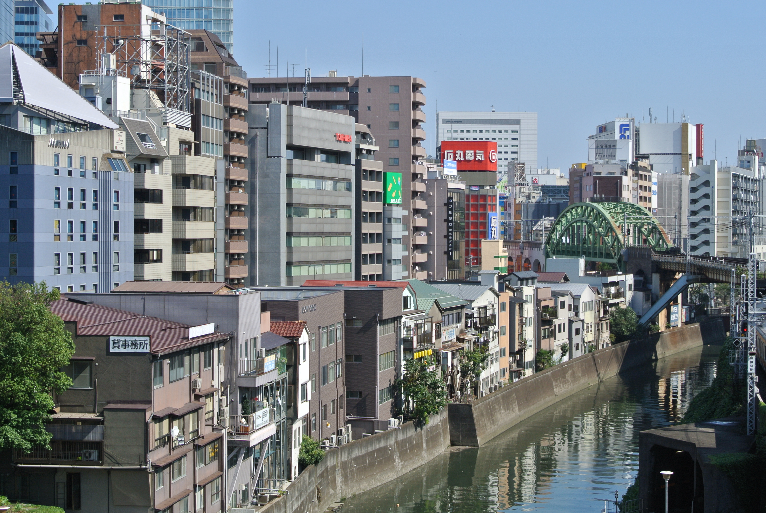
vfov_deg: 19.0
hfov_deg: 28.0
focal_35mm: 72
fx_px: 1534
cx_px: 383
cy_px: 256
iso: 100
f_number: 8
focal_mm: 26.7
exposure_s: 1/250
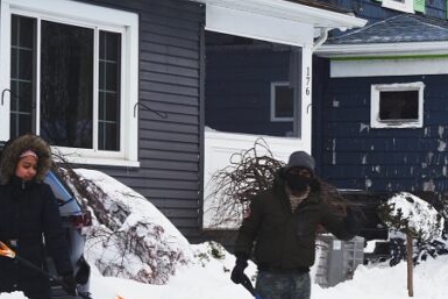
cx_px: 570
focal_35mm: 133
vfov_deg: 10.3
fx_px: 1656
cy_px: 247
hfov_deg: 14.8
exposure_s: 1/50
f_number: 8
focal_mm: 50
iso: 50
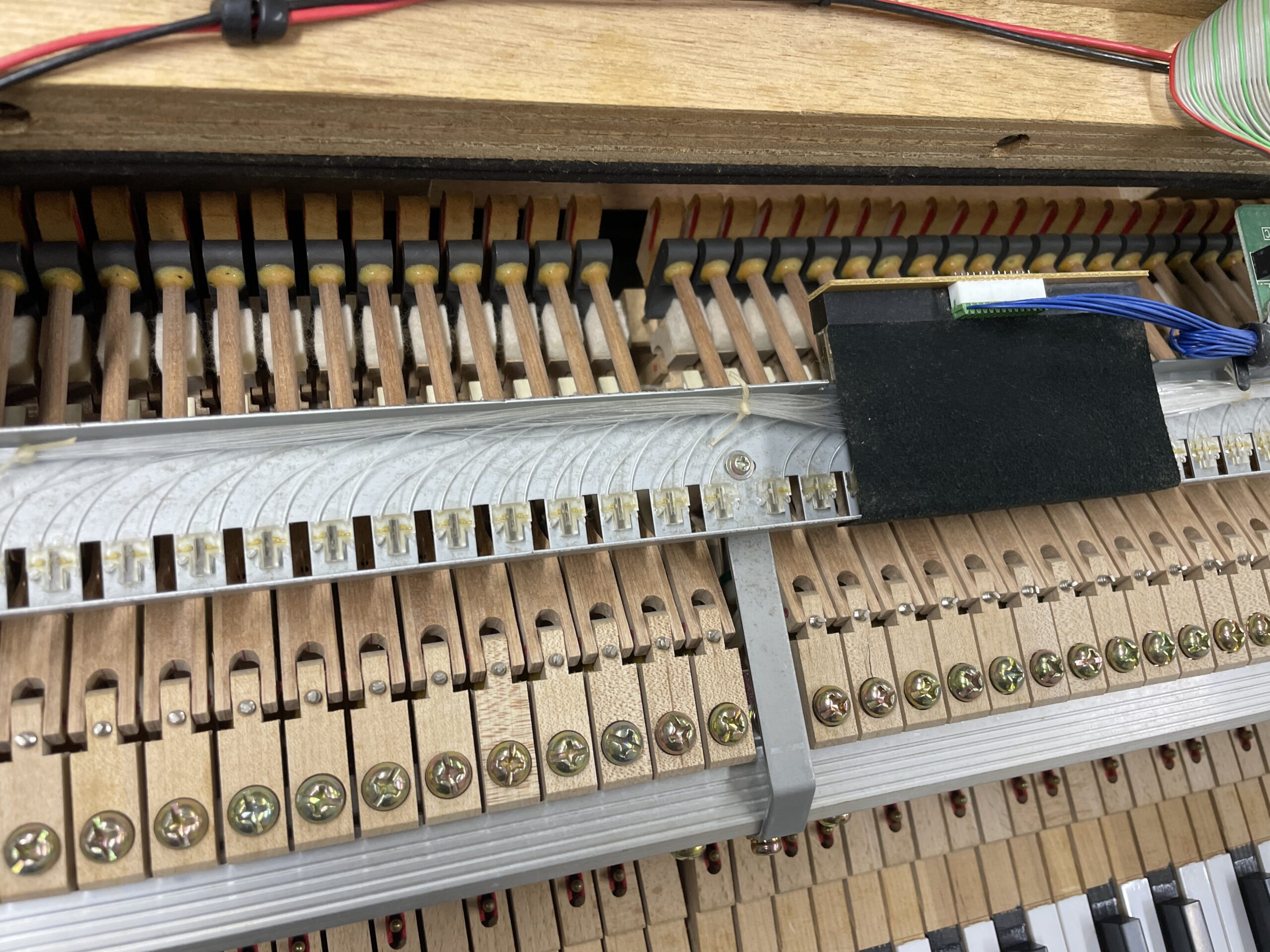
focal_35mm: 26
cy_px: 476
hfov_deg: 67.3
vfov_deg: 53.1
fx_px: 954
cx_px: 635
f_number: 1.6
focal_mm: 4.2
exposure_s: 1/100
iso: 125
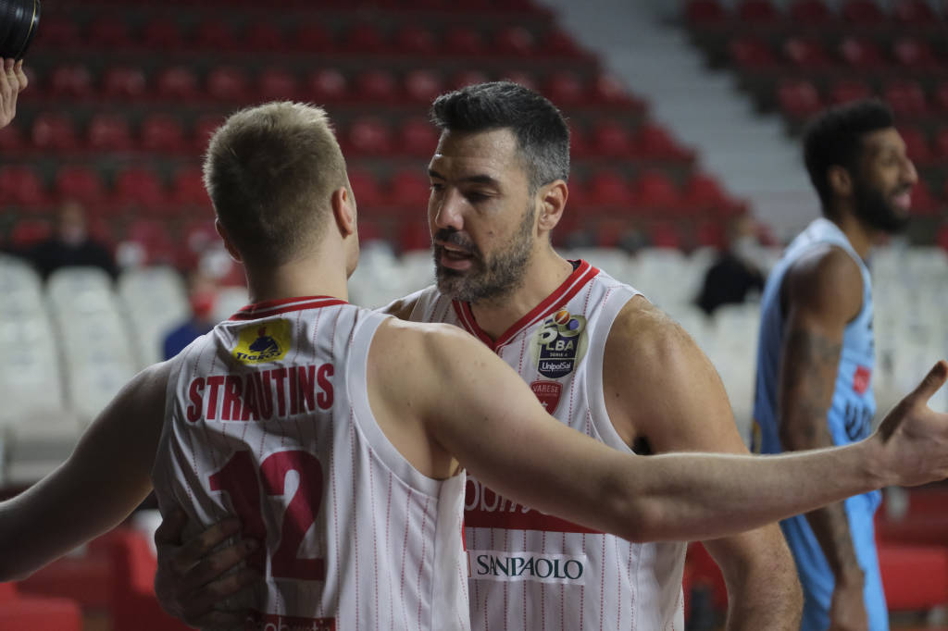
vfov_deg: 7.9
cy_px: 316
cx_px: 474
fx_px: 4554
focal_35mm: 173
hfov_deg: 11.9
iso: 4000
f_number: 2.8
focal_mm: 115
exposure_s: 1/1000
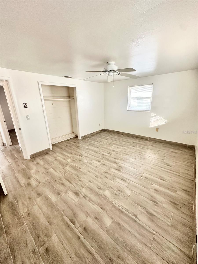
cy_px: 132
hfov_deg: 85.7
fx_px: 107
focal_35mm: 14
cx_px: 99
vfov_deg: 102.1
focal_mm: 2.22
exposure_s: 1/120
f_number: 2.2
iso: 250
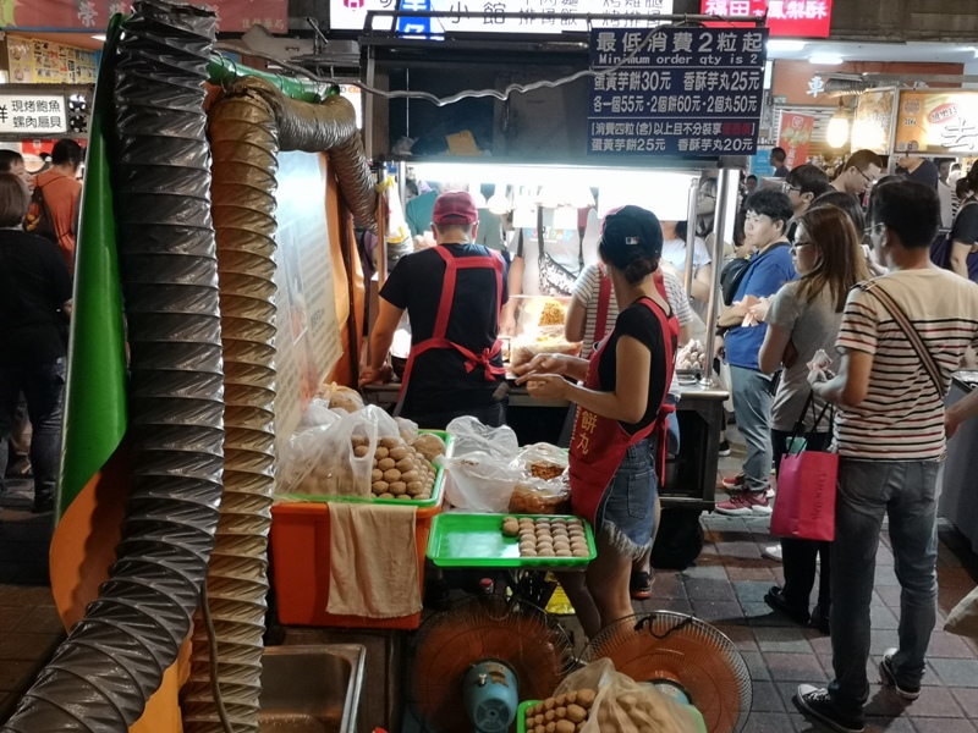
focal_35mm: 34
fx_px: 961
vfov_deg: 41.8
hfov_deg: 54.0
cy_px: 366
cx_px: 489
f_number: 1.8
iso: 200
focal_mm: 3.95
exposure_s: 1/33.3
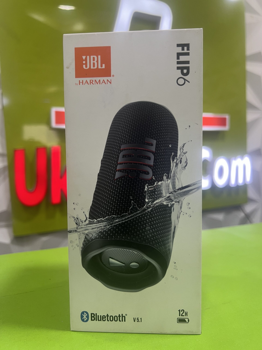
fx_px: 262
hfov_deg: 53.1
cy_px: 175
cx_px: 131
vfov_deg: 67.3
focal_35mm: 26
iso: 64
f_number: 1.5
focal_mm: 5.7
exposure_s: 1/49
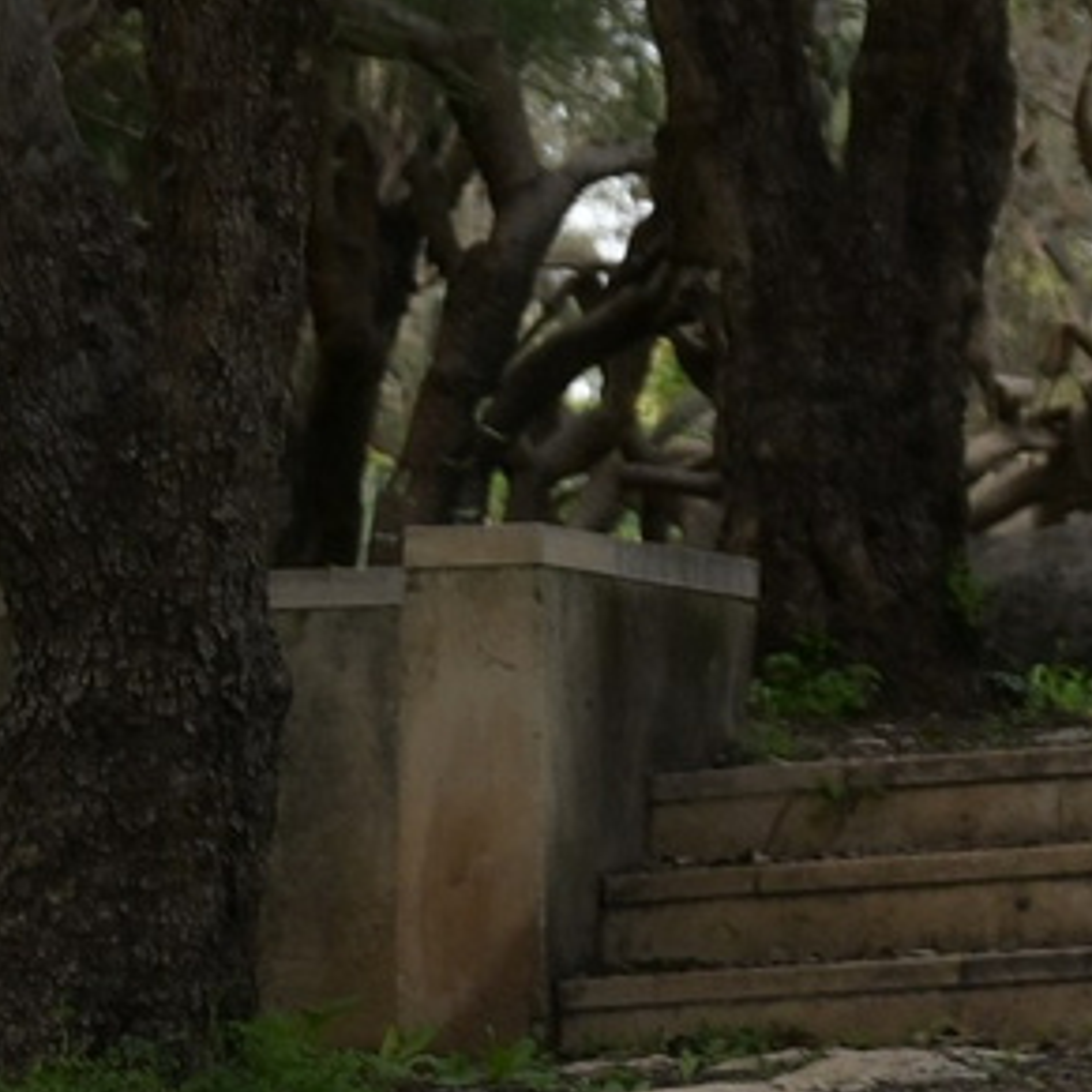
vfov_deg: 7.0
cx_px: 2784
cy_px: -910
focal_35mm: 243
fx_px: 8663
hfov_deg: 6.8
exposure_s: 1/500
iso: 125
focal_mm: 32.5
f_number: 3.5
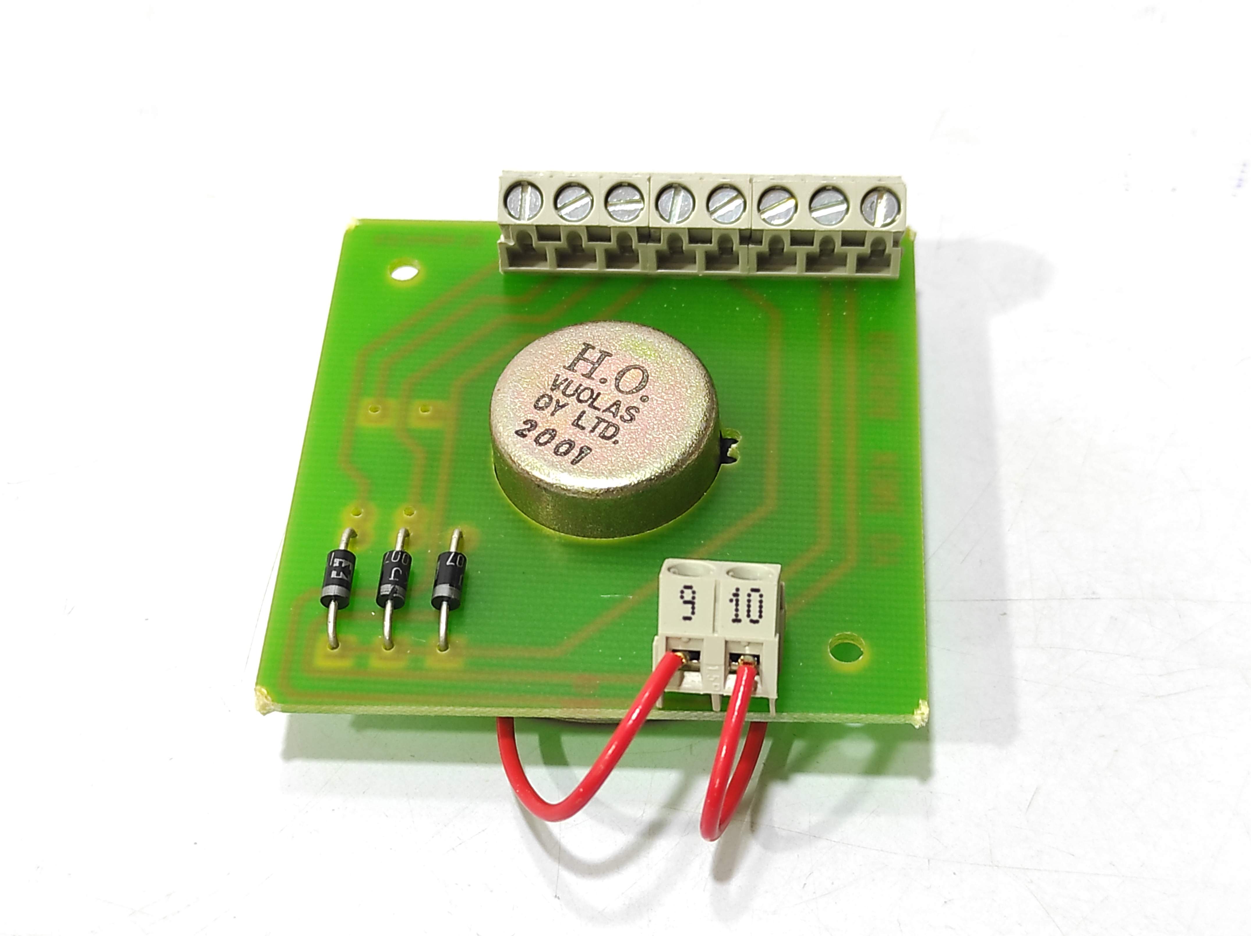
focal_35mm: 27
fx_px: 975
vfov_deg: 51.3
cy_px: 498
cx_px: 615
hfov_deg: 65.4
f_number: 1.89
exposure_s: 1/33
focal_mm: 5.43
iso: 537
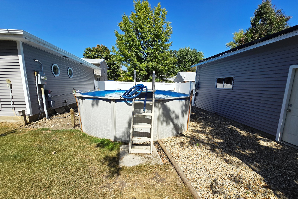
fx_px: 116
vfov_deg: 81.0
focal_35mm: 14
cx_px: 151
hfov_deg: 104.3
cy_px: 107
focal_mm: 2.2
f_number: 2.2
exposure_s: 1/2443
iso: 50
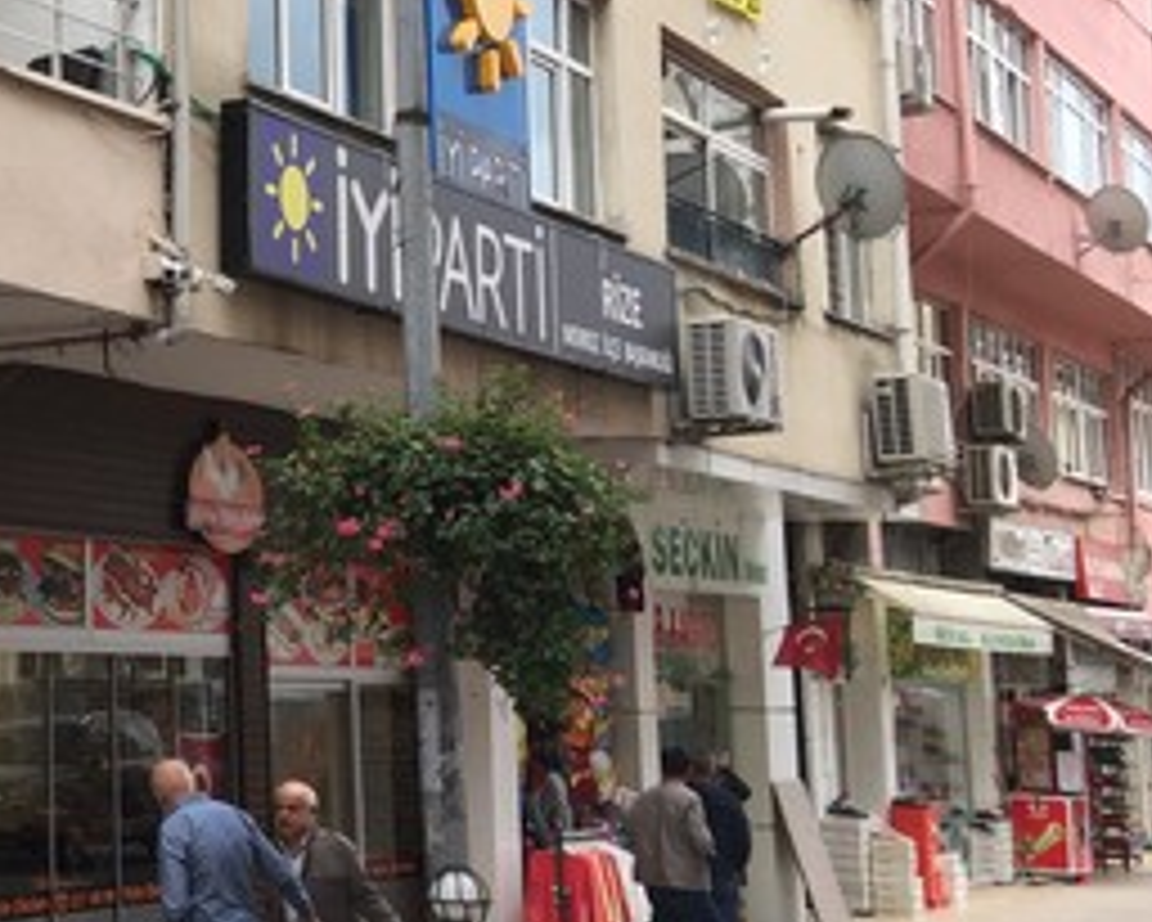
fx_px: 2524
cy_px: 288
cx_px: -333
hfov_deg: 23.0
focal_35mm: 74
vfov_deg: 20.6
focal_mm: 4.15
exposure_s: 1/100
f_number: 2.2
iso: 32
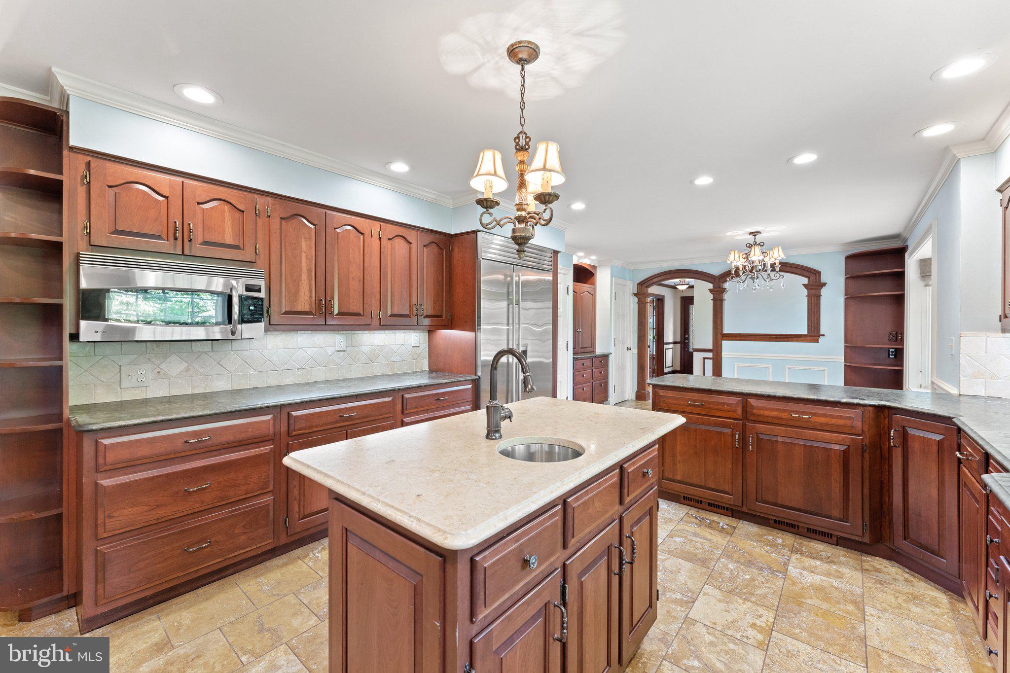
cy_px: 336
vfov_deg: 81.2
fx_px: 393
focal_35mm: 14
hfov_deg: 104.3
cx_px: 505
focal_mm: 14
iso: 500
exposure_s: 1/4
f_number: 8
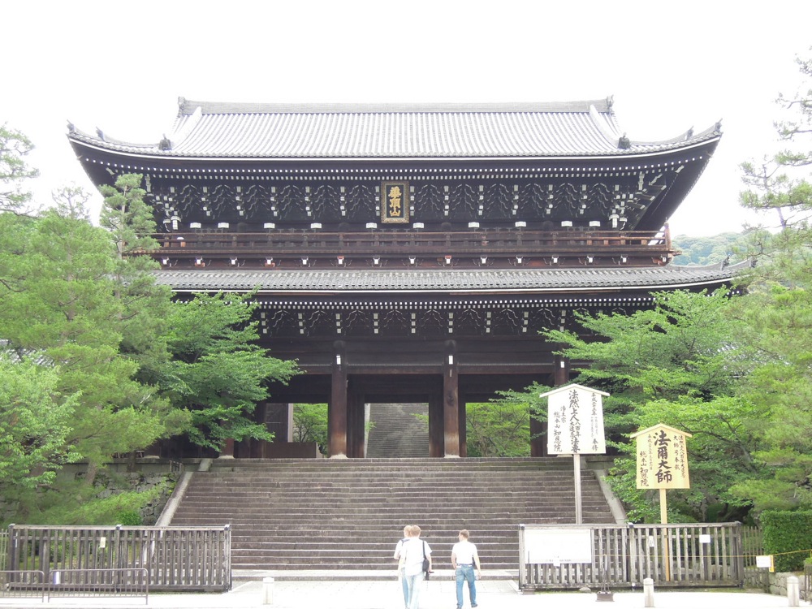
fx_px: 1056
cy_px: 304
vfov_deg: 32.2
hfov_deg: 42.1
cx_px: 406
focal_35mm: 45
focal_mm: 8.1
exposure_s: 1/200
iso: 160
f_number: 3.5
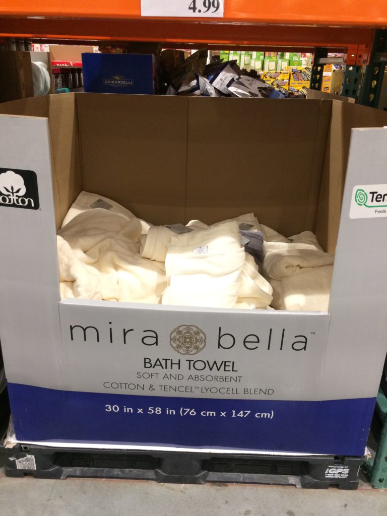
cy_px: 258
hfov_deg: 48.2
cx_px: 194
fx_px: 432
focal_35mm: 29
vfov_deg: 61.7
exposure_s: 1/30
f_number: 2.2
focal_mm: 4.15
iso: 125
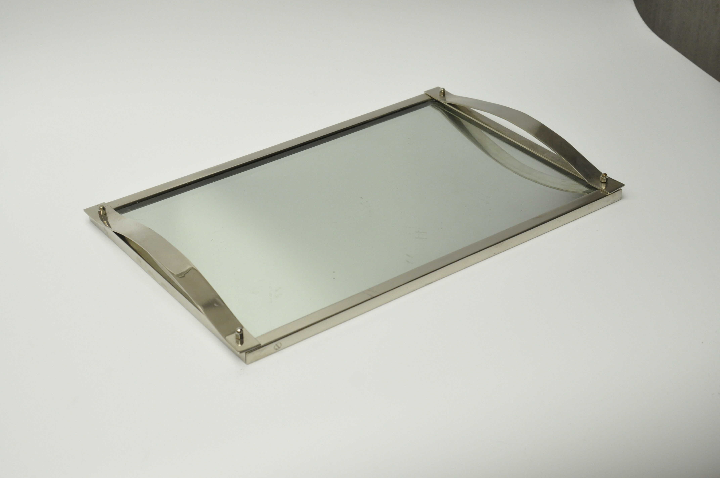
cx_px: 360
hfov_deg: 31.9
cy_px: 239
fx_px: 1258
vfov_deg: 21.5
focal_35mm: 63
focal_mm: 42
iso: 1250
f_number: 5.6
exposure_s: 1/100
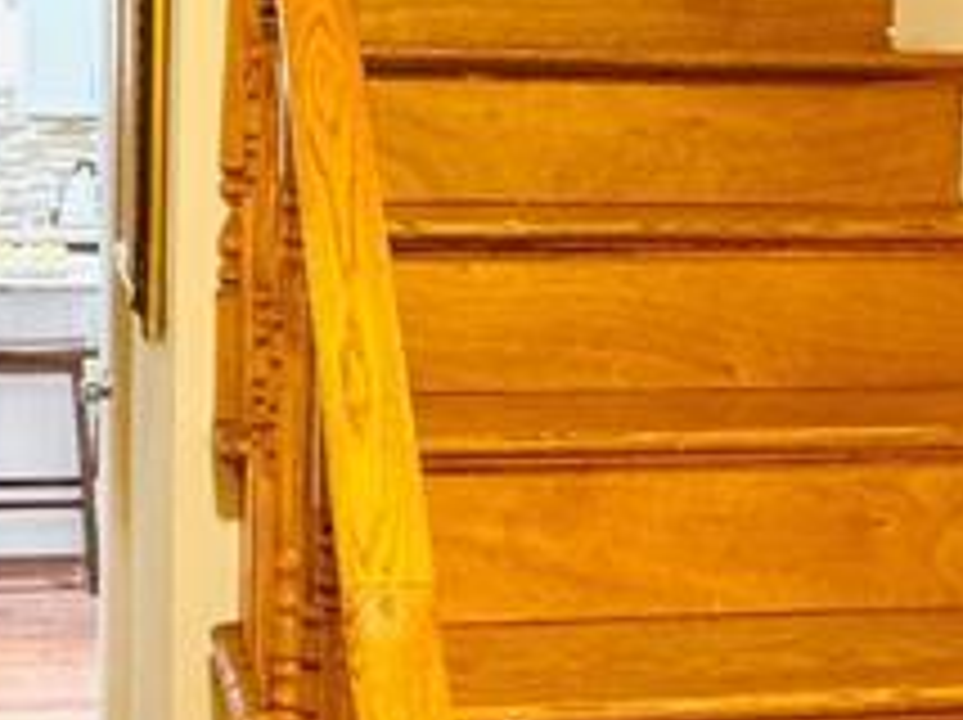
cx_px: 360
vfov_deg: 21.8
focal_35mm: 67
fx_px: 1862
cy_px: 279
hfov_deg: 28.9
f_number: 2.2
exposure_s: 1/60
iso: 1000
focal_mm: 2.22
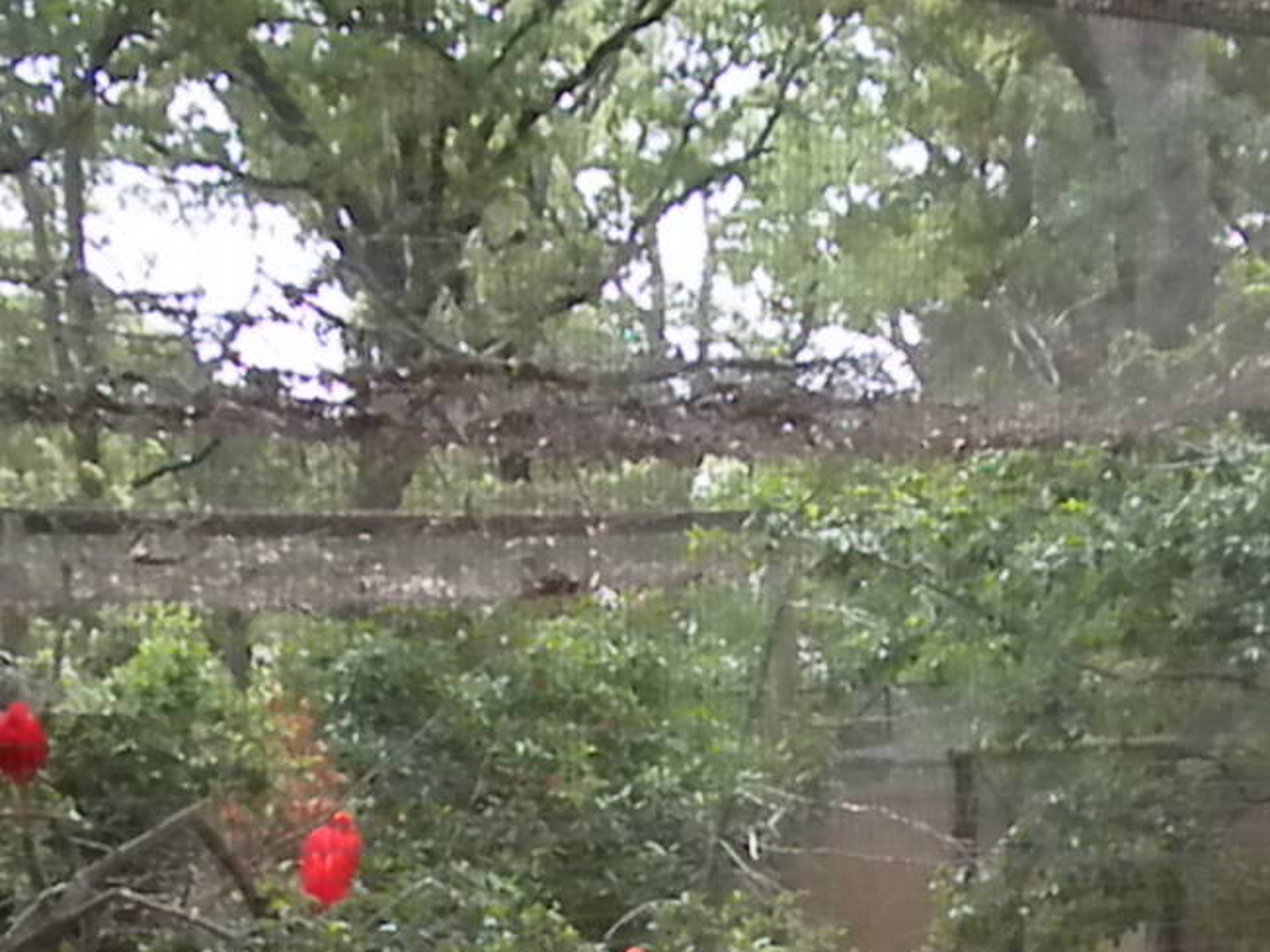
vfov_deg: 15.8
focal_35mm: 91
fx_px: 3338
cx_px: 749
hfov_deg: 21.5
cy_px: 1059
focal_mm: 6.6
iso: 640
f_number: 3.5
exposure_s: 1/374
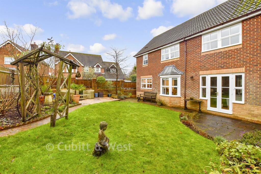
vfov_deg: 77.3
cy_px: 87
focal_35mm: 15
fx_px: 109
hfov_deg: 100.4
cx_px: 130
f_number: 8
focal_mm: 10
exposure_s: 1/100
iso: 400
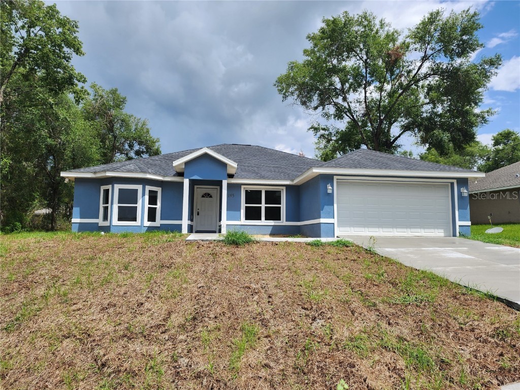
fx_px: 346
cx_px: 260
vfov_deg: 58.9
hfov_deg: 73.9
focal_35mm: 23
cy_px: 195
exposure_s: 1/968
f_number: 1.8
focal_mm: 6.4
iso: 12
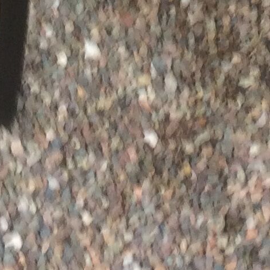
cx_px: 183
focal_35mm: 178
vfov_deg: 8.7
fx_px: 1571
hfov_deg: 9.8
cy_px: -423
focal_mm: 4.15
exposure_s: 1/50
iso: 32
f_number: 2.2
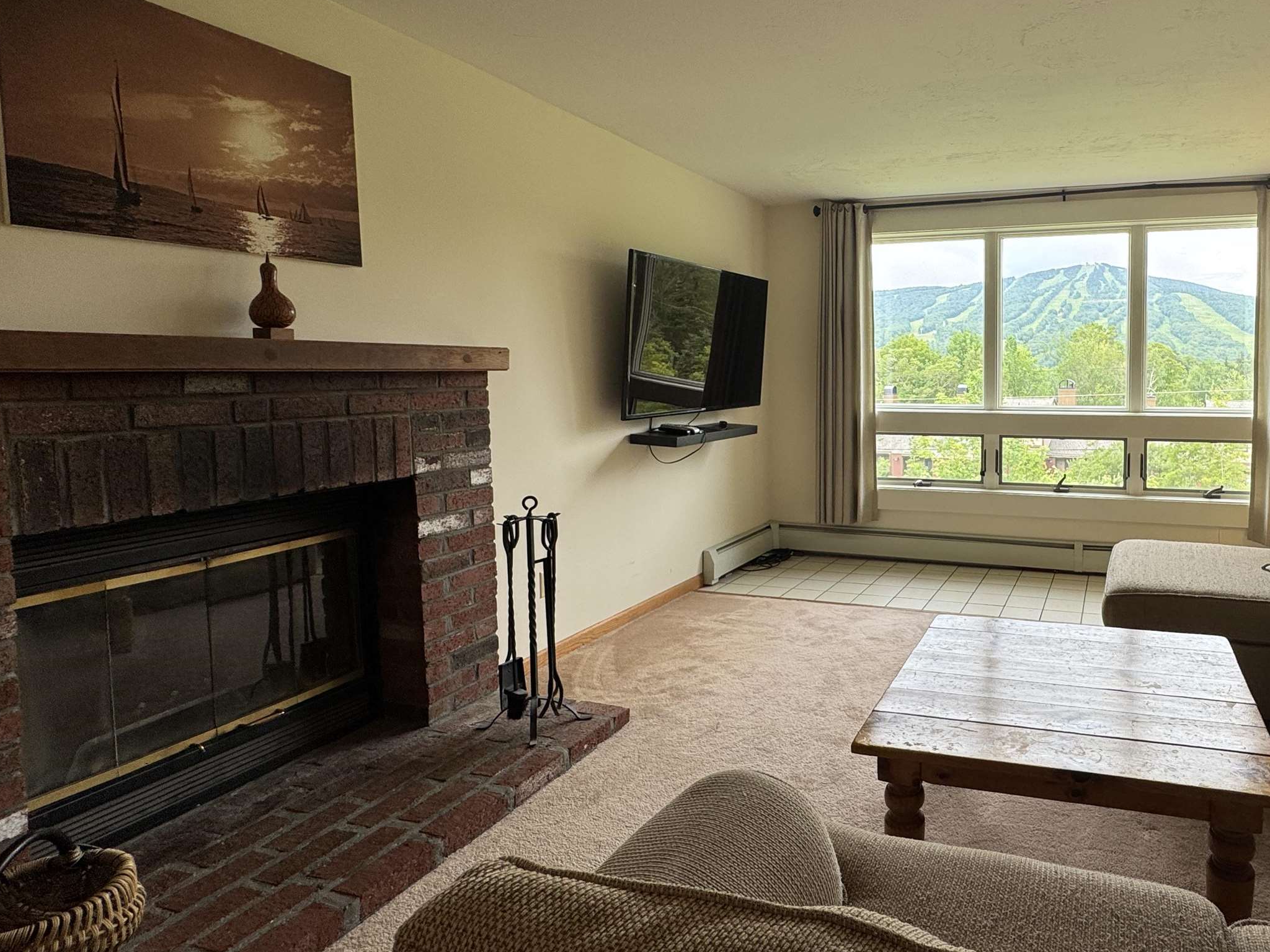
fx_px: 770
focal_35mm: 21
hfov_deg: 74.7
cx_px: 913
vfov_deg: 63.2
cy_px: 410
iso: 40
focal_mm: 2.22
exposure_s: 1/102
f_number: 2.2
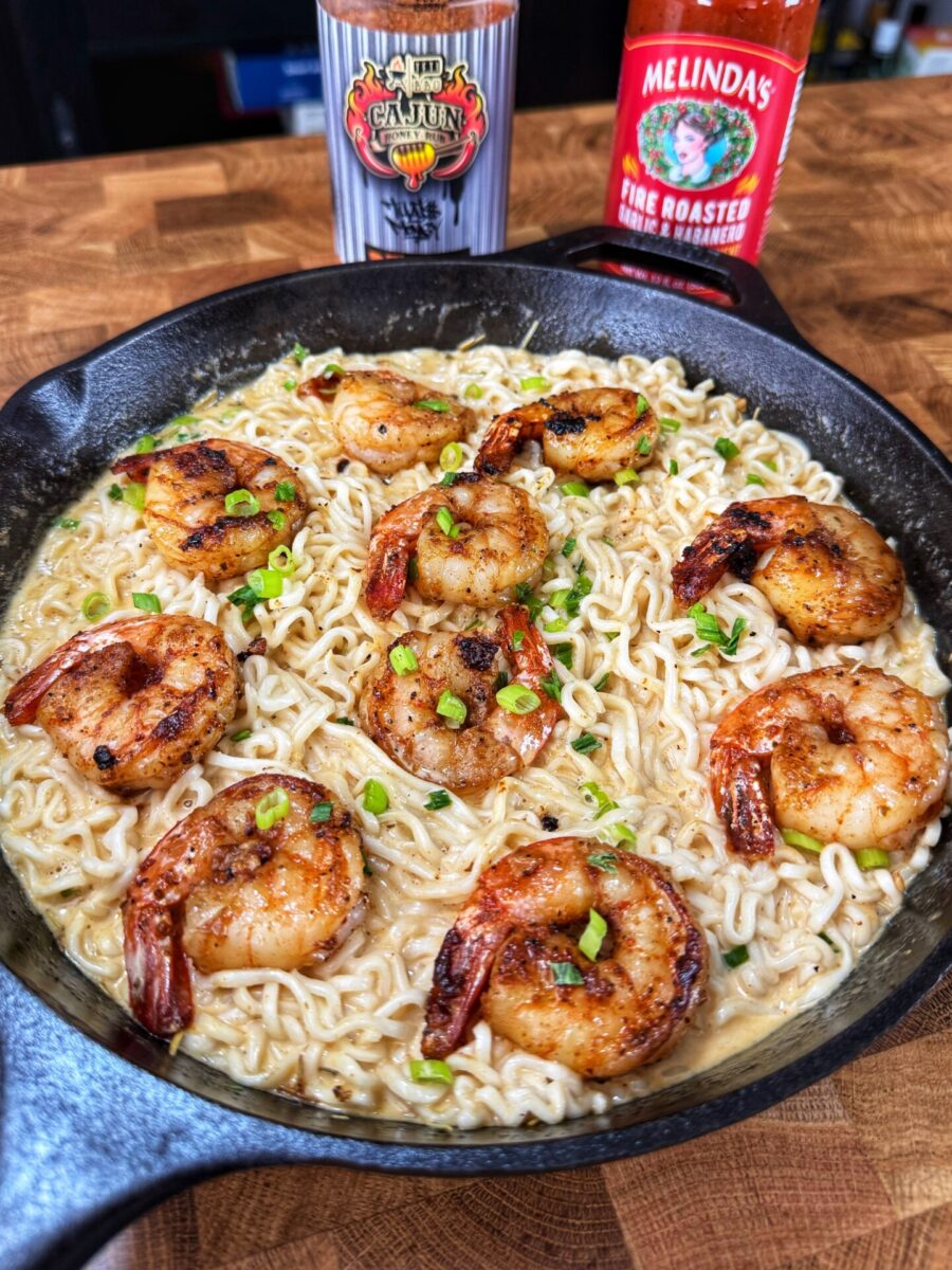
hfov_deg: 56.8
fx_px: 880
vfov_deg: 71.6
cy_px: 635
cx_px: 476
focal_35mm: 24
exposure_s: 1/120
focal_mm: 6.76
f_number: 1.78
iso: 125
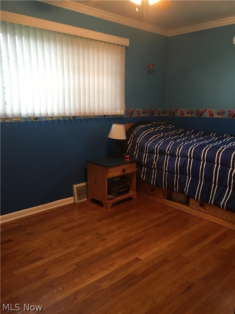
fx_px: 262
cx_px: 118
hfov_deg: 48.2
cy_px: 157
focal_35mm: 29
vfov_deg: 61.7
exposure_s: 1/30
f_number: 2.2
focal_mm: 4.15
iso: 160
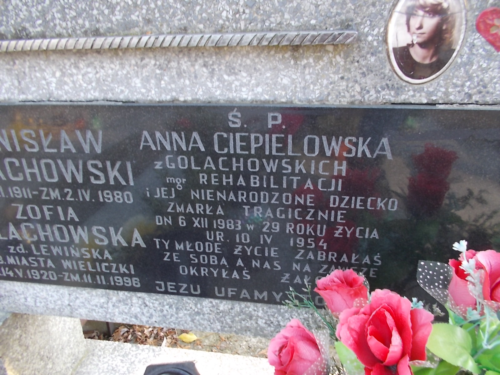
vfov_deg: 53.1
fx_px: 376
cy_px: 188
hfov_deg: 67.3
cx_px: 250
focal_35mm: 26
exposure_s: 1/30
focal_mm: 4.6
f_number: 3.2
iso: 80
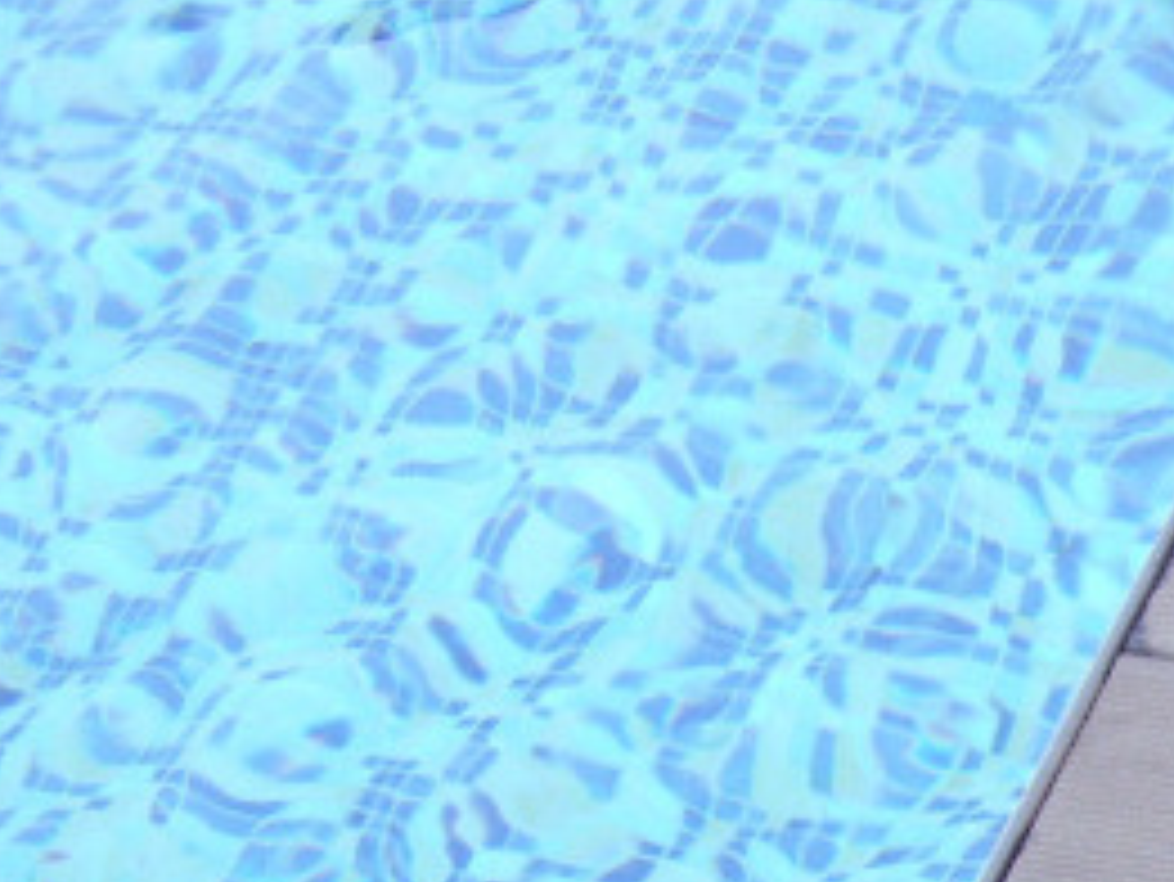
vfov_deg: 10.8
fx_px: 4445
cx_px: 1988
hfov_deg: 13.7
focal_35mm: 131
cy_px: 1388
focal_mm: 7.9
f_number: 2.8
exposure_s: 1/50
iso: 100
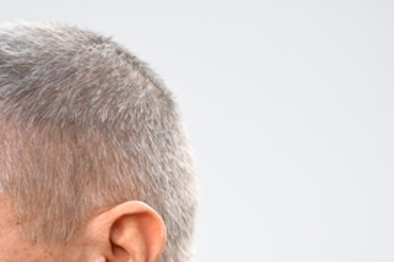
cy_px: 298
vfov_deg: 2.7
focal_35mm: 507
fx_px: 5545
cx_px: 172
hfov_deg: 4.1
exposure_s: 1/4000
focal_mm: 200
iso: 3200
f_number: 2.8
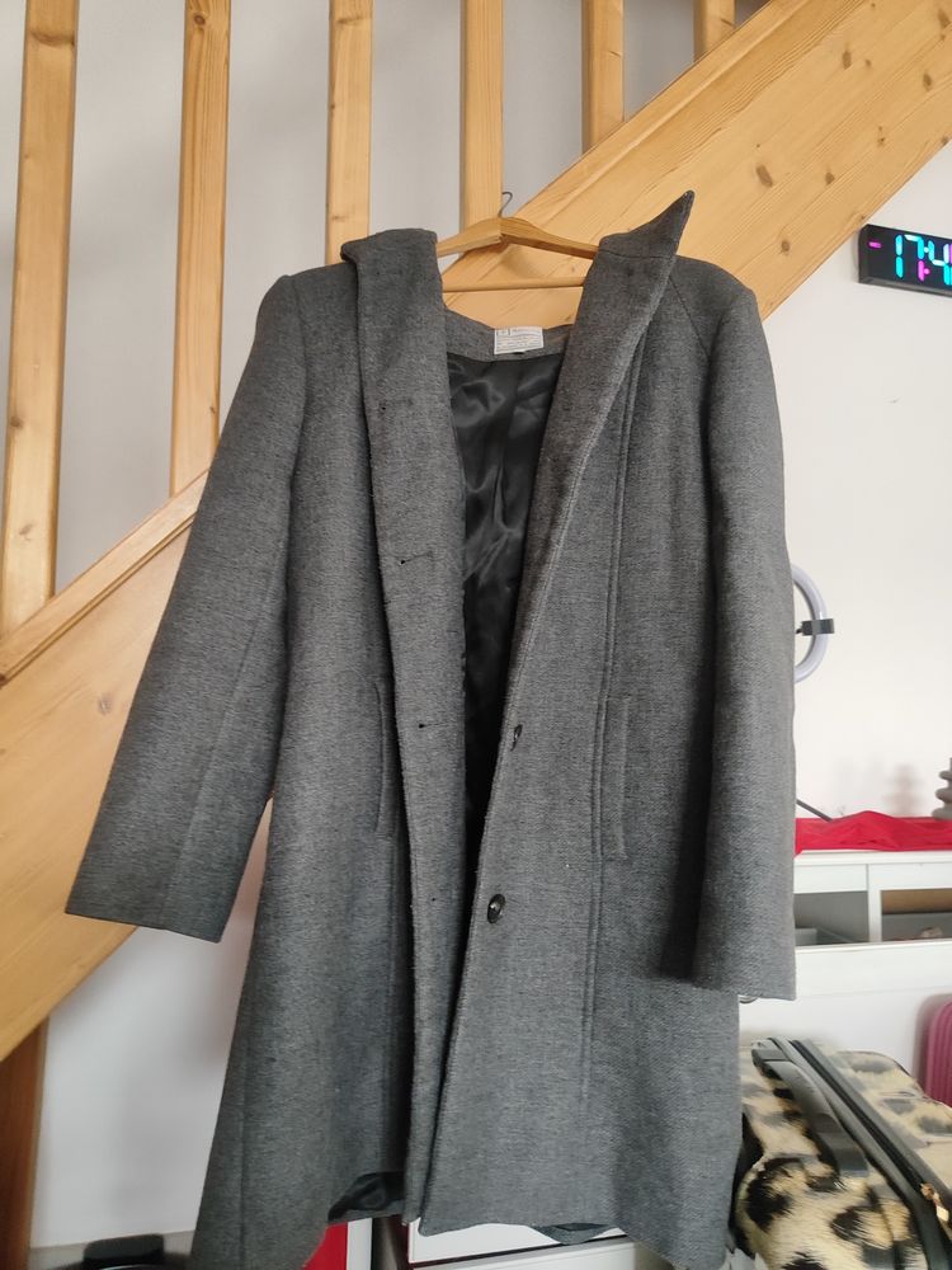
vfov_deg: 73.9
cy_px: 635
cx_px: 476
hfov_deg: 58.9
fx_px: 843
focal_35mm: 23
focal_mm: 5.59
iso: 1036
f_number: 1.88
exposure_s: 1/33
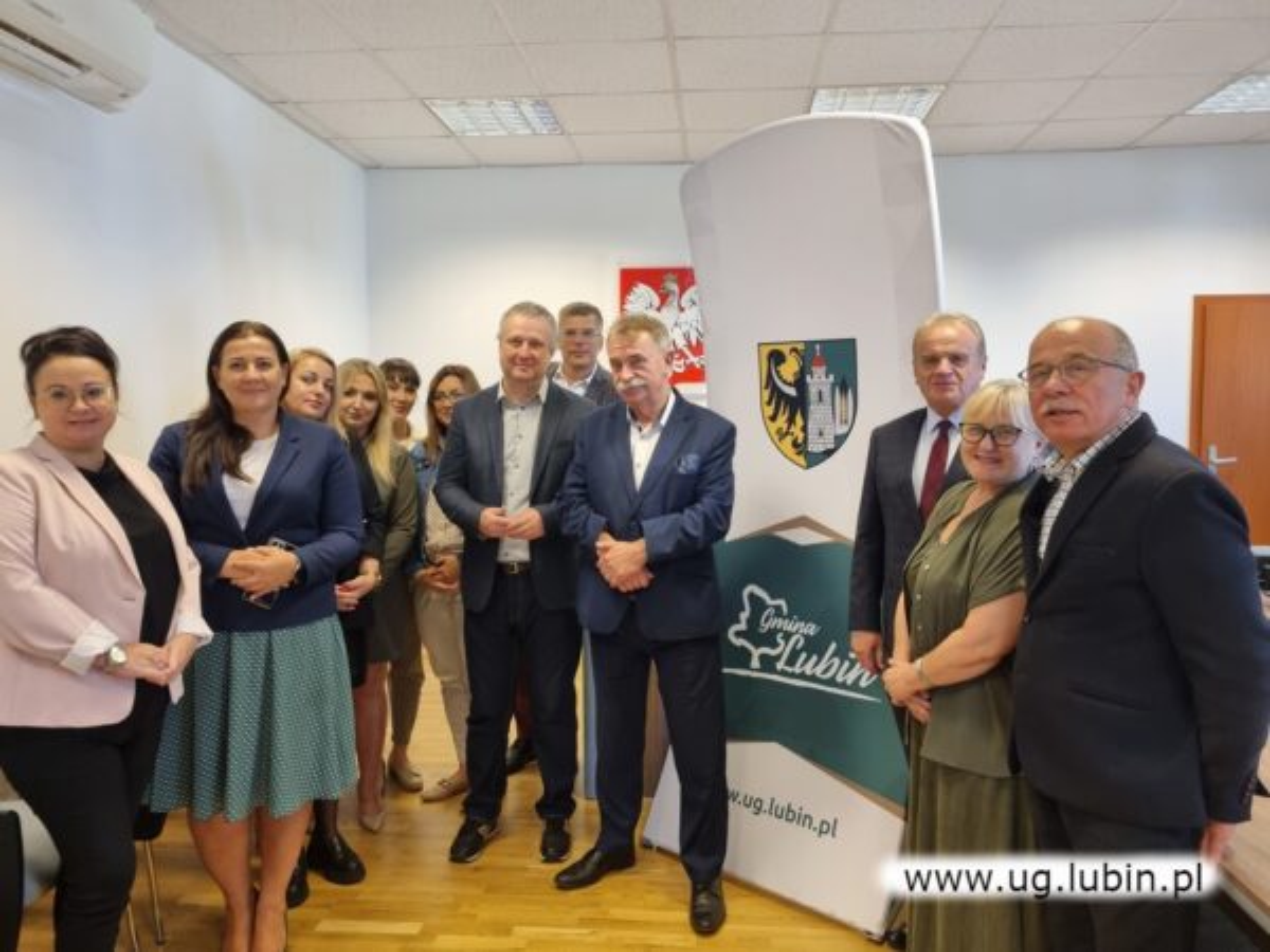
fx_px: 954
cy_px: 476
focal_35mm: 26
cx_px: 635
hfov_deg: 67.3
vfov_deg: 53.1
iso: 250
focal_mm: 5.4
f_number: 1.8
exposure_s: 1/100
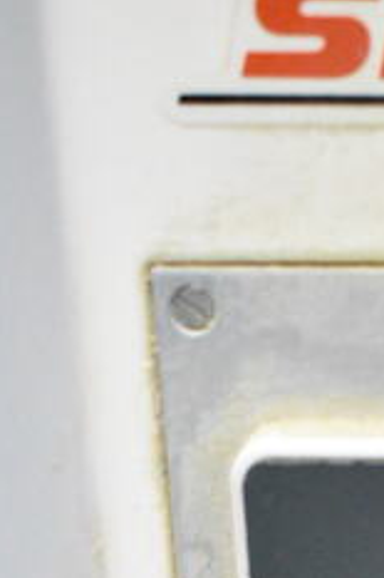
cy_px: 931
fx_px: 2644
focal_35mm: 165
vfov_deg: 11.8
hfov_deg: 8.0
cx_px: 689
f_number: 5.6
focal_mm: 28
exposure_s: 1/125
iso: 6400
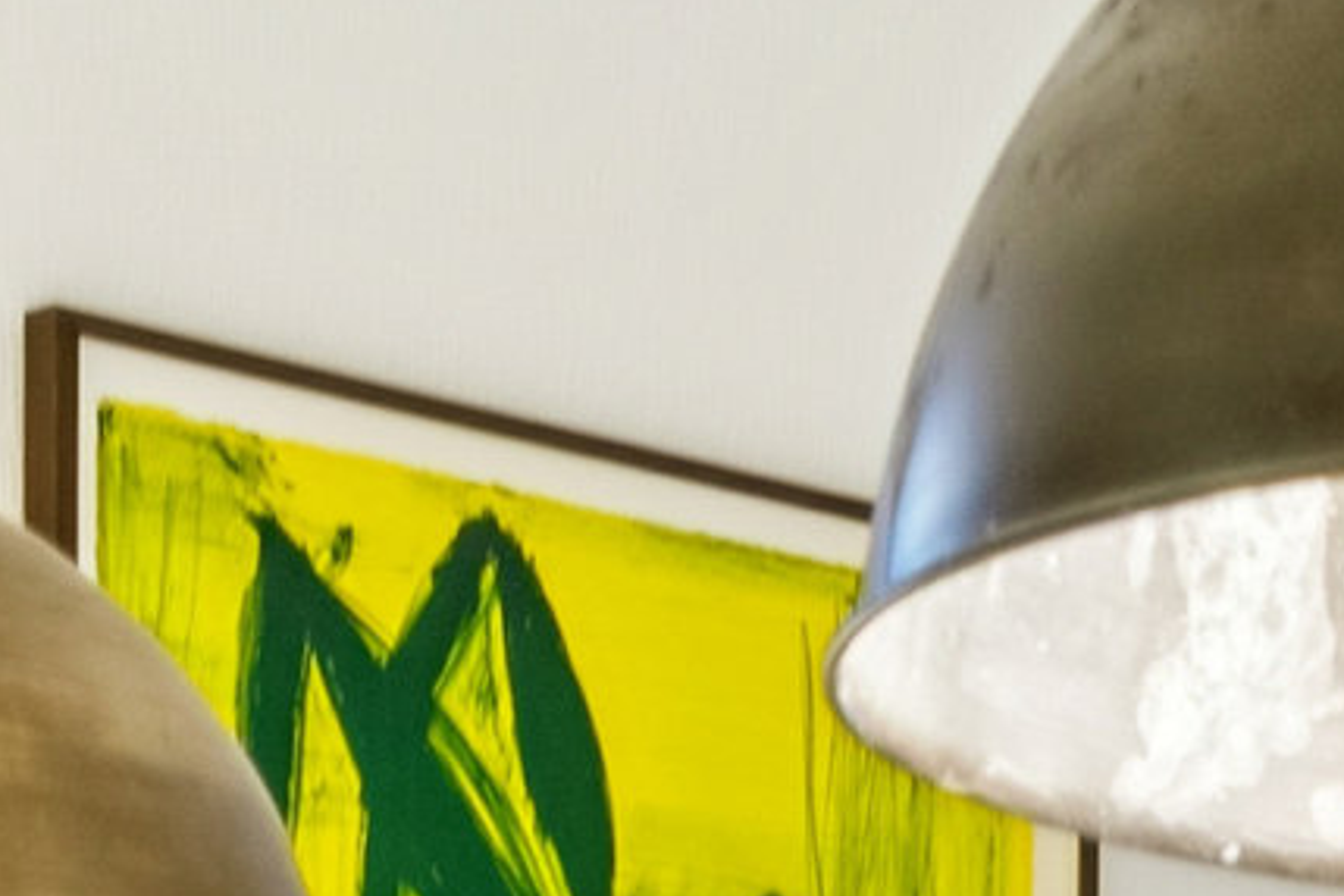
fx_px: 5749
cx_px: 1801
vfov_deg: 8.4
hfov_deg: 12.8
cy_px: 1914
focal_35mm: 154
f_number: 9
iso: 320
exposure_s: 1/2
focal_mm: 22
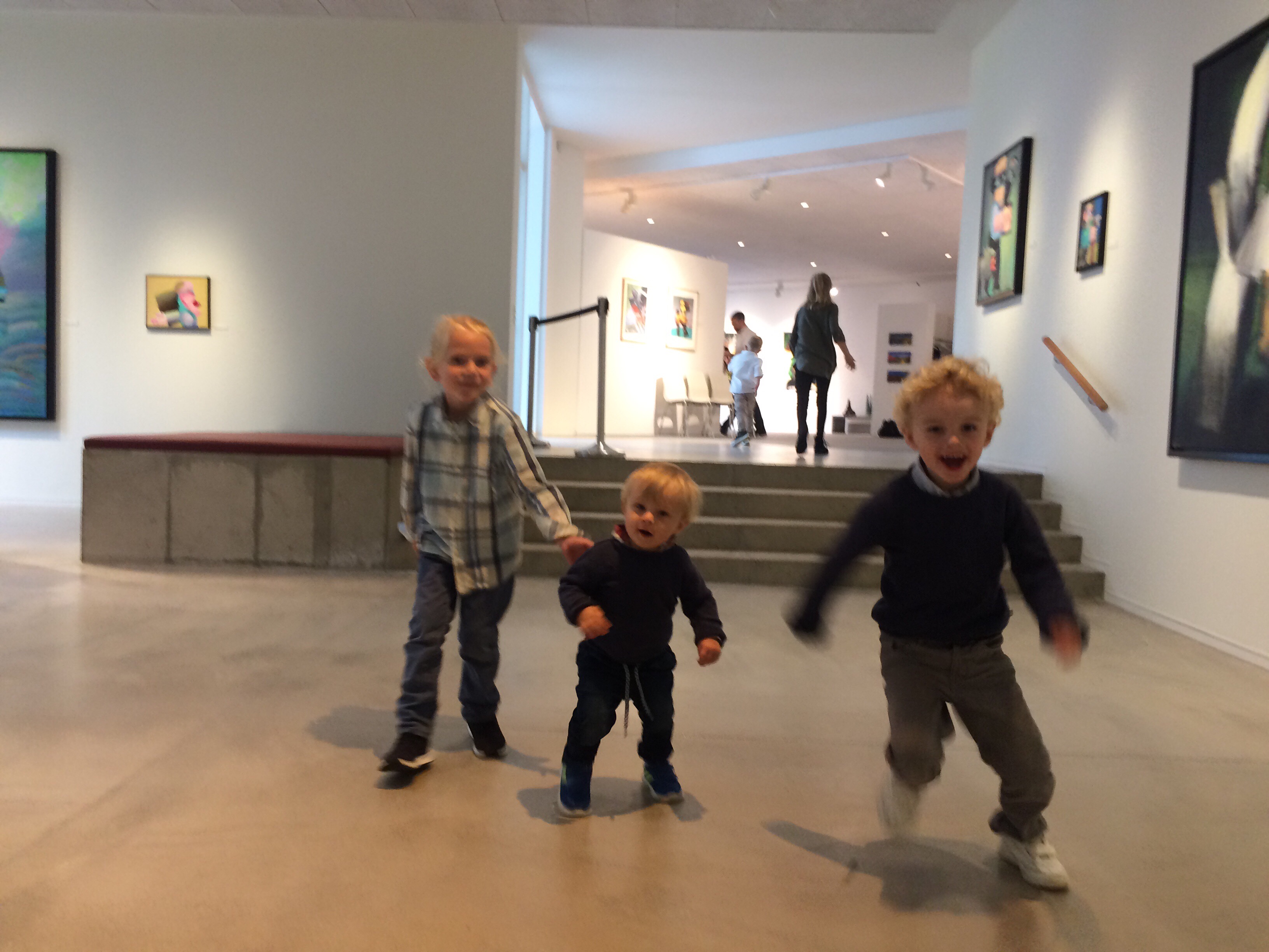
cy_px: 476
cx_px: 634
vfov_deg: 48.2
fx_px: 1063
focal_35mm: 29
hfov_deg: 61.7
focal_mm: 4.15
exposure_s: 1/33
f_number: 2.2
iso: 100
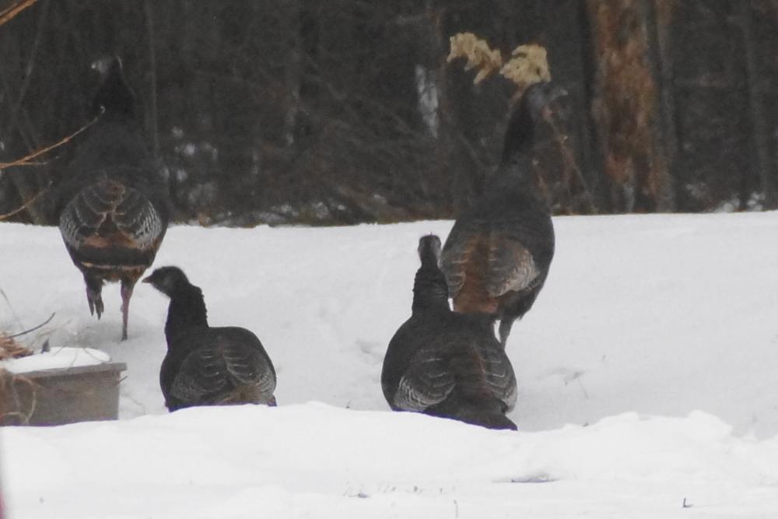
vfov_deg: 3.7
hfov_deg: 5.5
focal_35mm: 375
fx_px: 8105
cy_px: 260
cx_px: 389
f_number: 6.3
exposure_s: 1/320
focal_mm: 250
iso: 1600
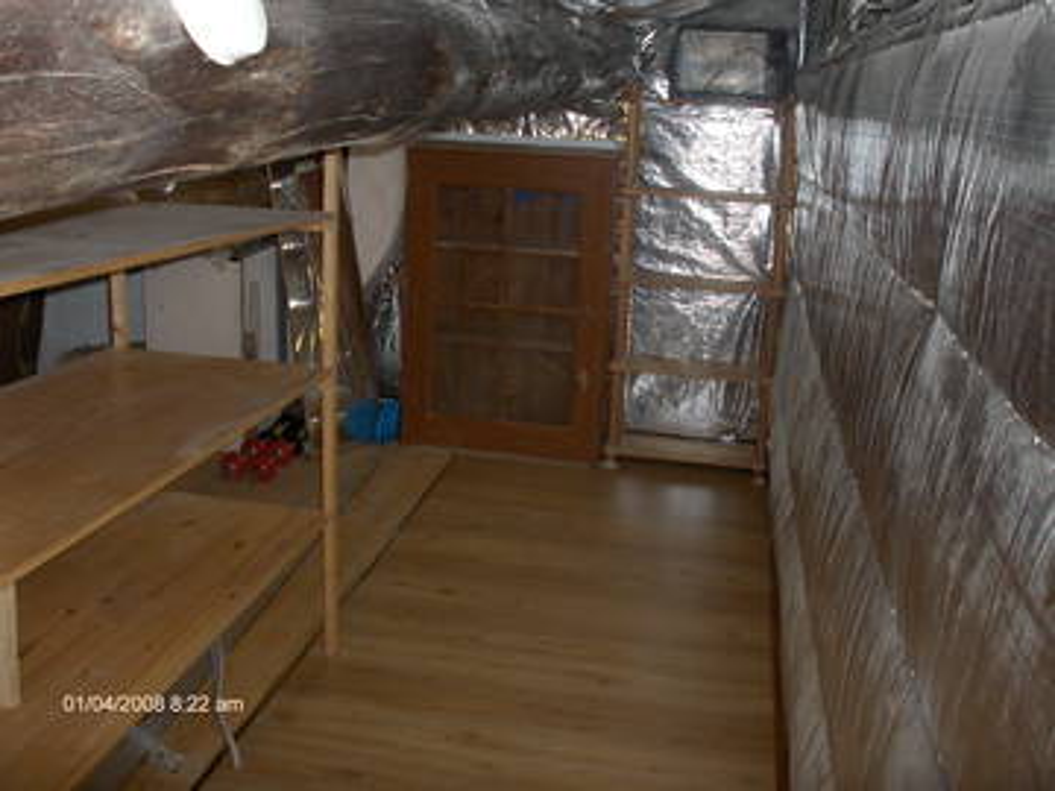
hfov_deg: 63.4
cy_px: 396
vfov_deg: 49.7
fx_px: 853
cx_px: 528
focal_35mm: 28
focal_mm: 5.8
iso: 50
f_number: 2.8
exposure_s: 1/60
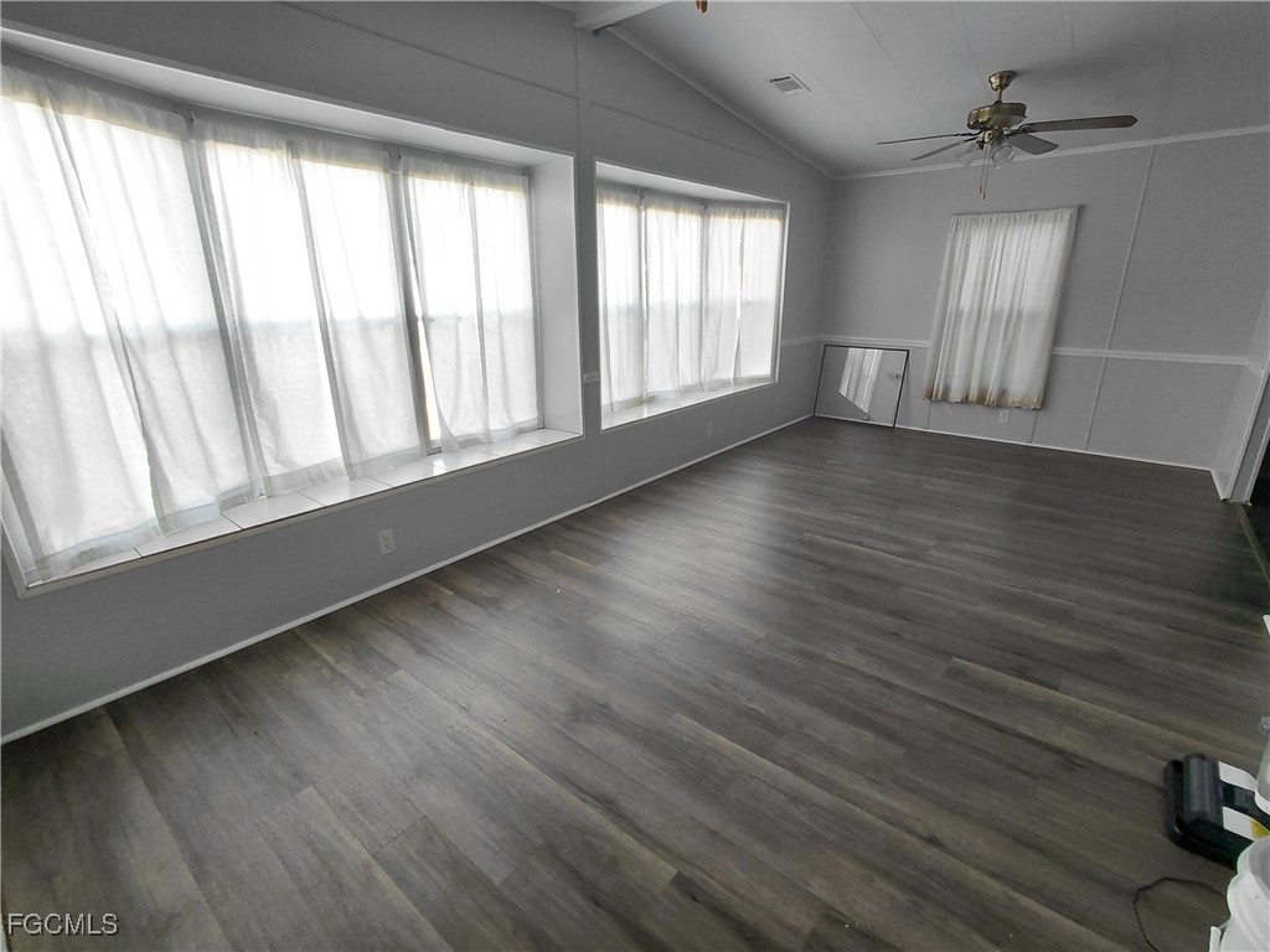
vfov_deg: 78.1
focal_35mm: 16
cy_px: 476
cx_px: 635
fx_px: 587
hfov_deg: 94.5
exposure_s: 1/60
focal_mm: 1.64
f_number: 2.2
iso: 100
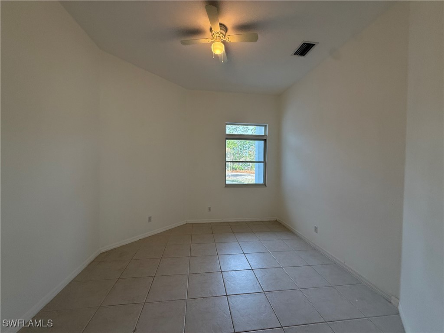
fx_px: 180
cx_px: 222
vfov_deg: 85.7
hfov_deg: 102.1
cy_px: 166
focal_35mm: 14
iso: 125
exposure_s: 1/120
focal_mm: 2.22
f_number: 2.2
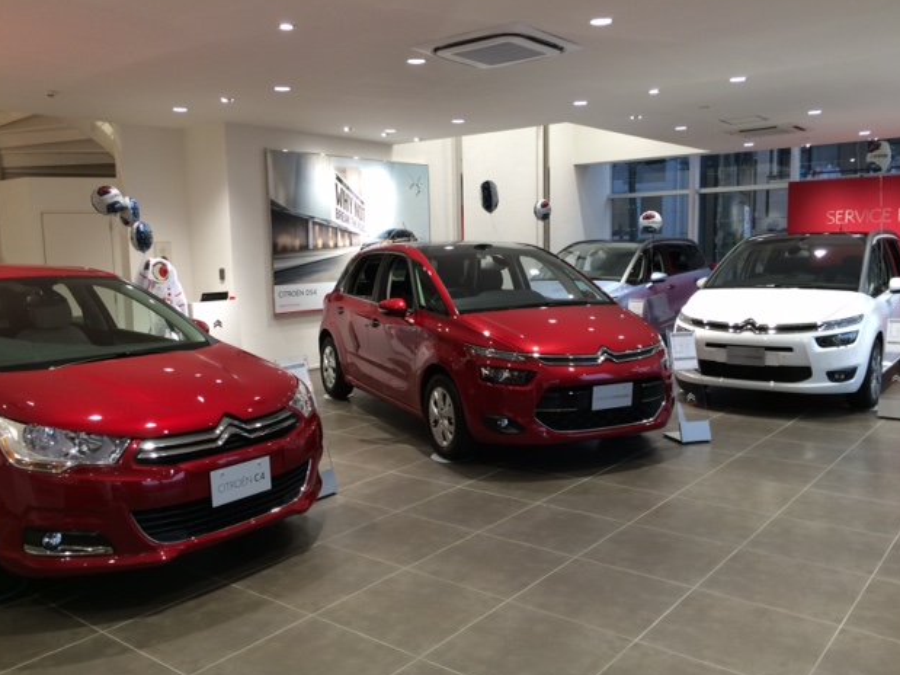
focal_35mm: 30
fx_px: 780
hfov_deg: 60.0
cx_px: 451
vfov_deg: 46.8
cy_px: 333
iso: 40
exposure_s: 1/30
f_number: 2.2
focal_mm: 4.15
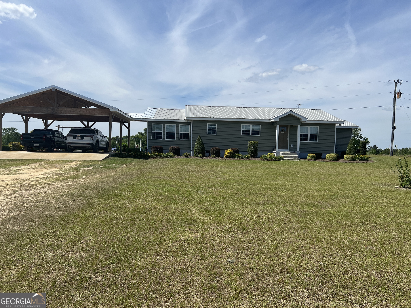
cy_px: 154
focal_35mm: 26
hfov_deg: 67.3
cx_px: 206
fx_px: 309
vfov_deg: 53.1
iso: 50
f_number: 1.5
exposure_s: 1/6211
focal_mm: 5.7
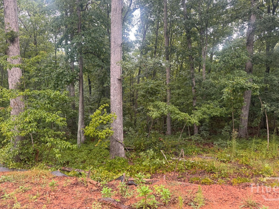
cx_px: 144
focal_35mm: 25
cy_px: 102
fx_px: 201
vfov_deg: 54.9
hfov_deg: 69.4
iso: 200
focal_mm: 6.76
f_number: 1.78
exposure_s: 1/121
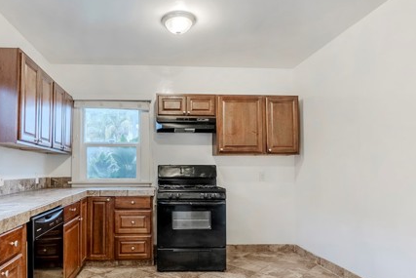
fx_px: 277
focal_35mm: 24
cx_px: 168
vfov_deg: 52.4
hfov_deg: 73.0
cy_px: 179
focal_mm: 16
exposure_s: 1/25
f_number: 5
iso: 250
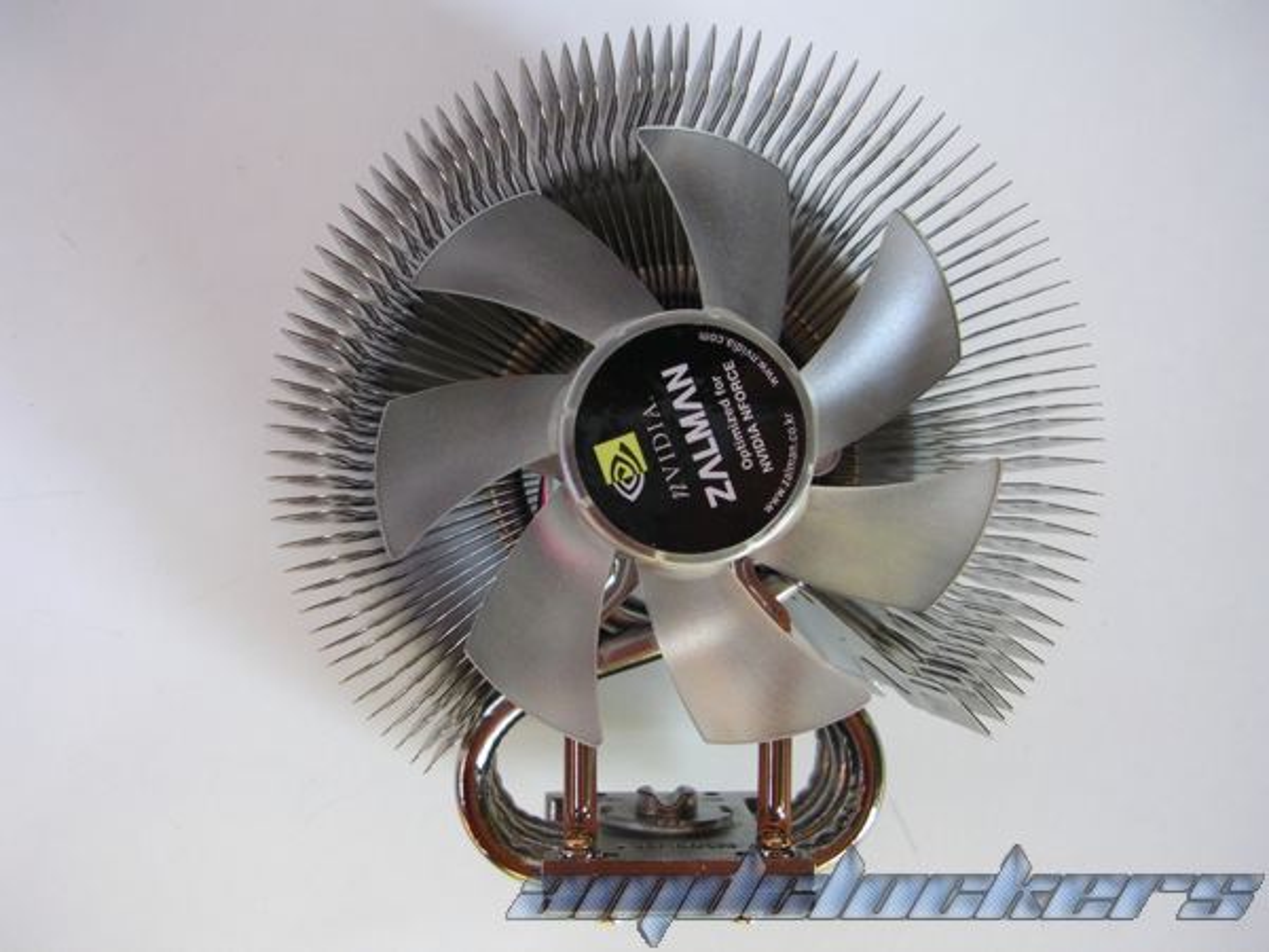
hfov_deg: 49.0
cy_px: 476
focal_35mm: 38
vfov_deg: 37.7
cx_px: 634
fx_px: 1393
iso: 50
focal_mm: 5.8
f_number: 2.8
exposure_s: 1/36.8
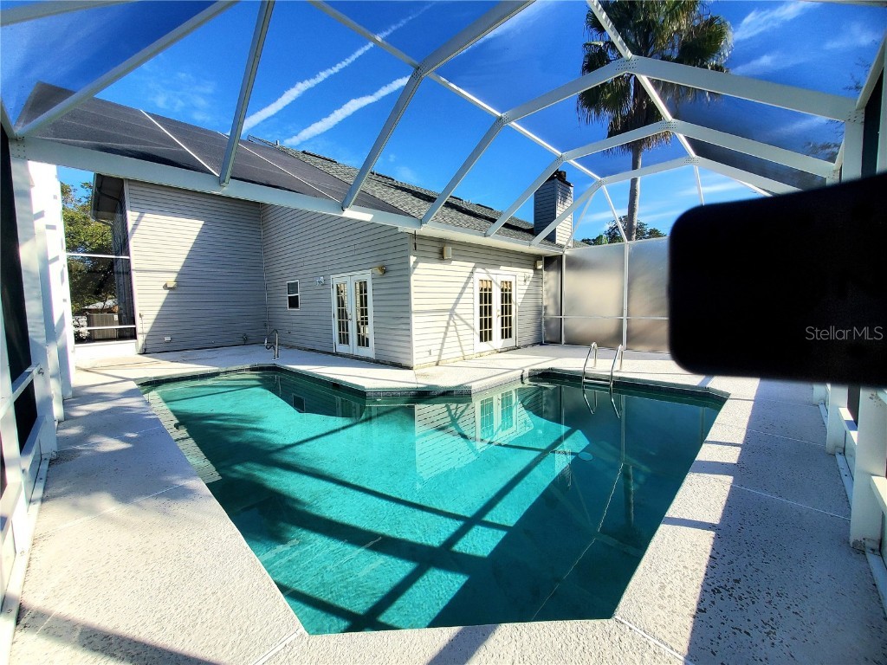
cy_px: 332
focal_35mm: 13
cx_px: 444
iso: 50
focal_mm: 1.8
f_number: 2.2
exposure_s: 1/714
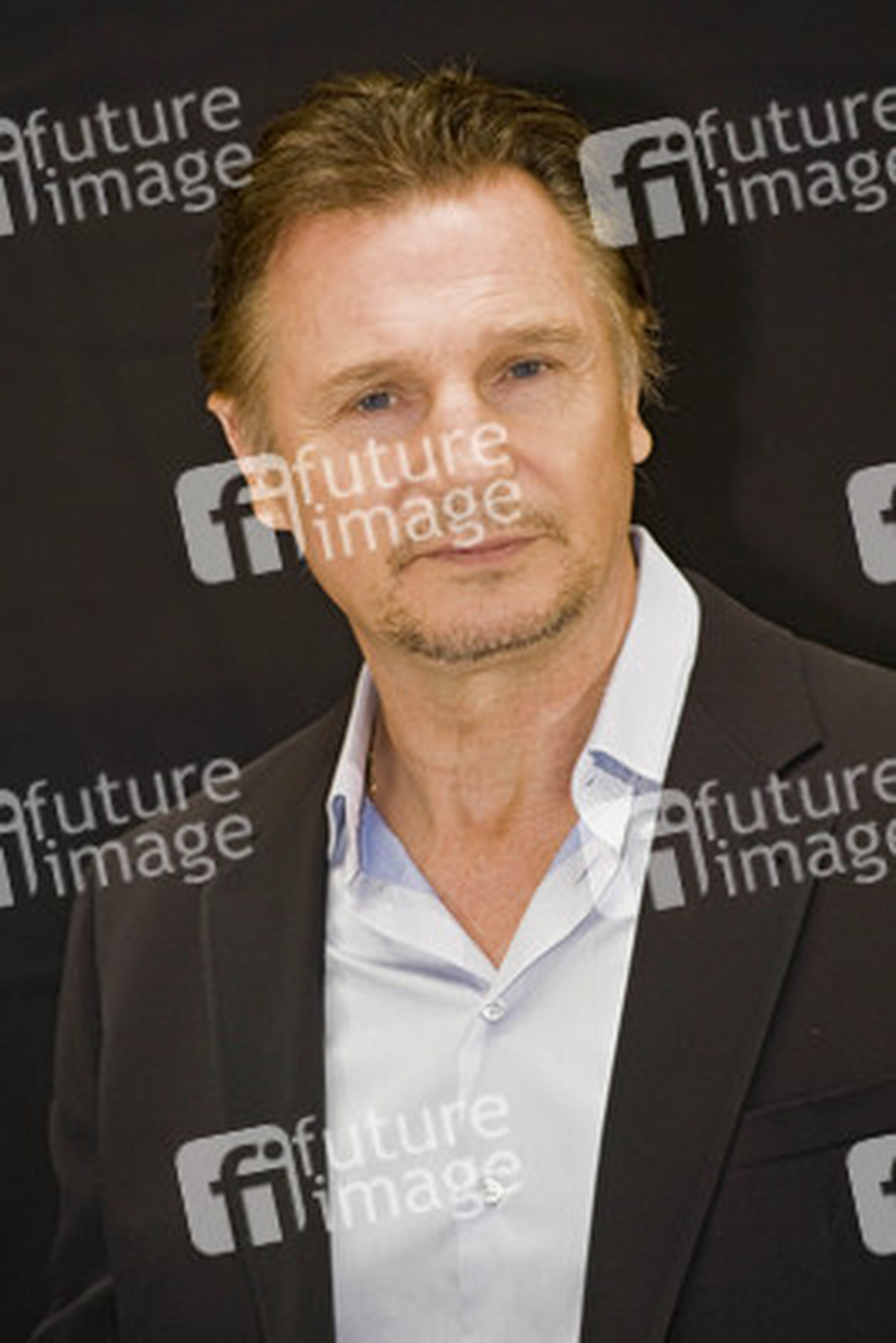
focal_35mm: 200
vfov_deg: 10.3
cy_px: 672
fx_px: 7460
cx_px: 448
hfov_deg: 6.9
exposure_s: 1/200
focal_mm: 200
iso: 1600
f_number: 5
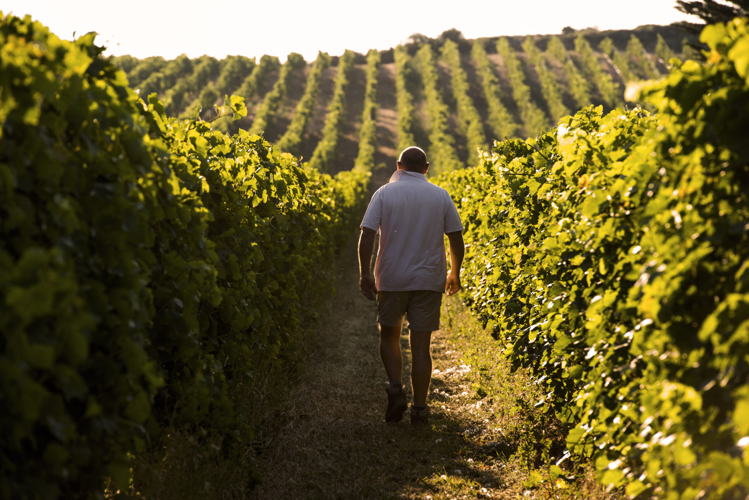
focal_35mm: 200
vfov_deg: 6.9
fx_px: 4163
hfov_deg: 10.3
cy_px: 250
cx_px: 374
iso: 50
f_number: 8
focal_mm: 200
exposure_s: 1/40
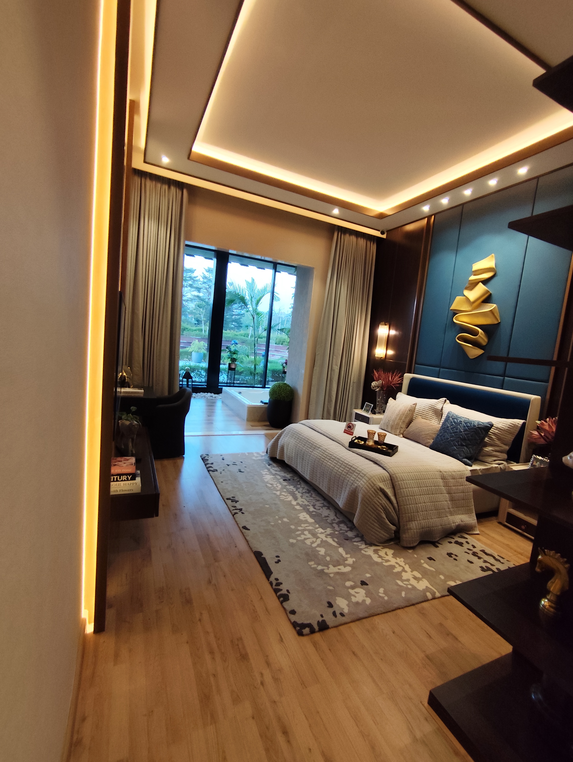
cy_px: 381
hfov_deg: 78.2
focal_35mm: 16
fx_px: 353
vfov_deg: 94.5
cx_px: 286
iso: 80
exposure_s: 1/50
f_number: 2.2
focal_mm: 1.65
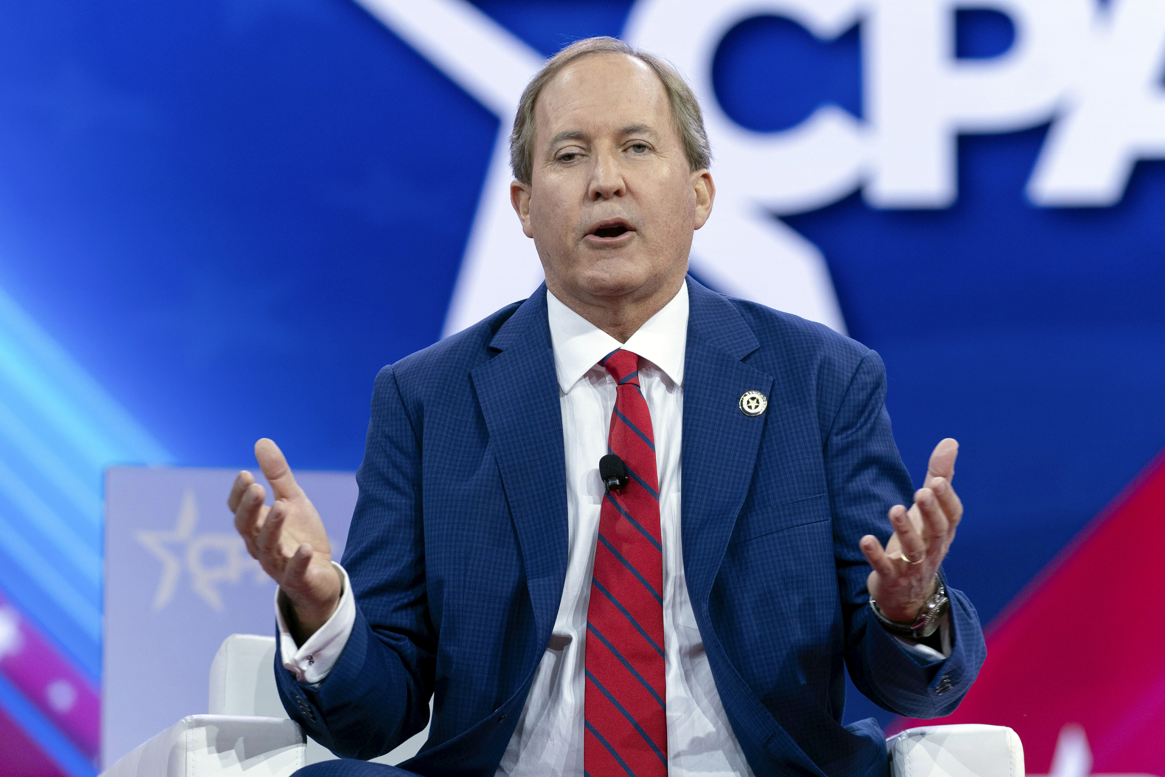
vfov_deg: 8.3
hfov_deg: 12.5
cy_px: 388
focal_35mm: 165
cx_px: 582
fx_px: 5339
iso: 1250
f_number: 4.5
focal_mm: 165
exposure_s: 1/320
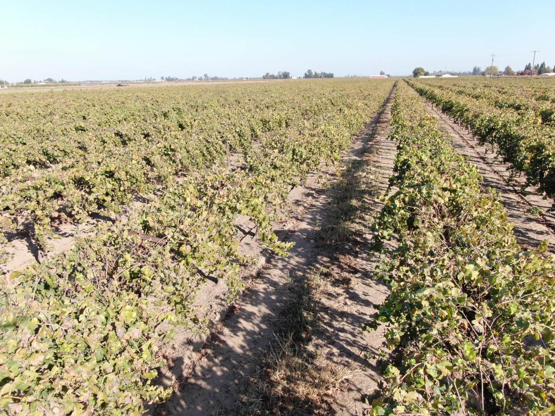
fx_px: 449
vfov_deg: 49.7
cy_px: 208
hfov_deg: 63.4
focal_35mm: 28
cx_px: 278
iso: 100
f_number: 3
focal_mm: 4.89
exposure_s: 1/500
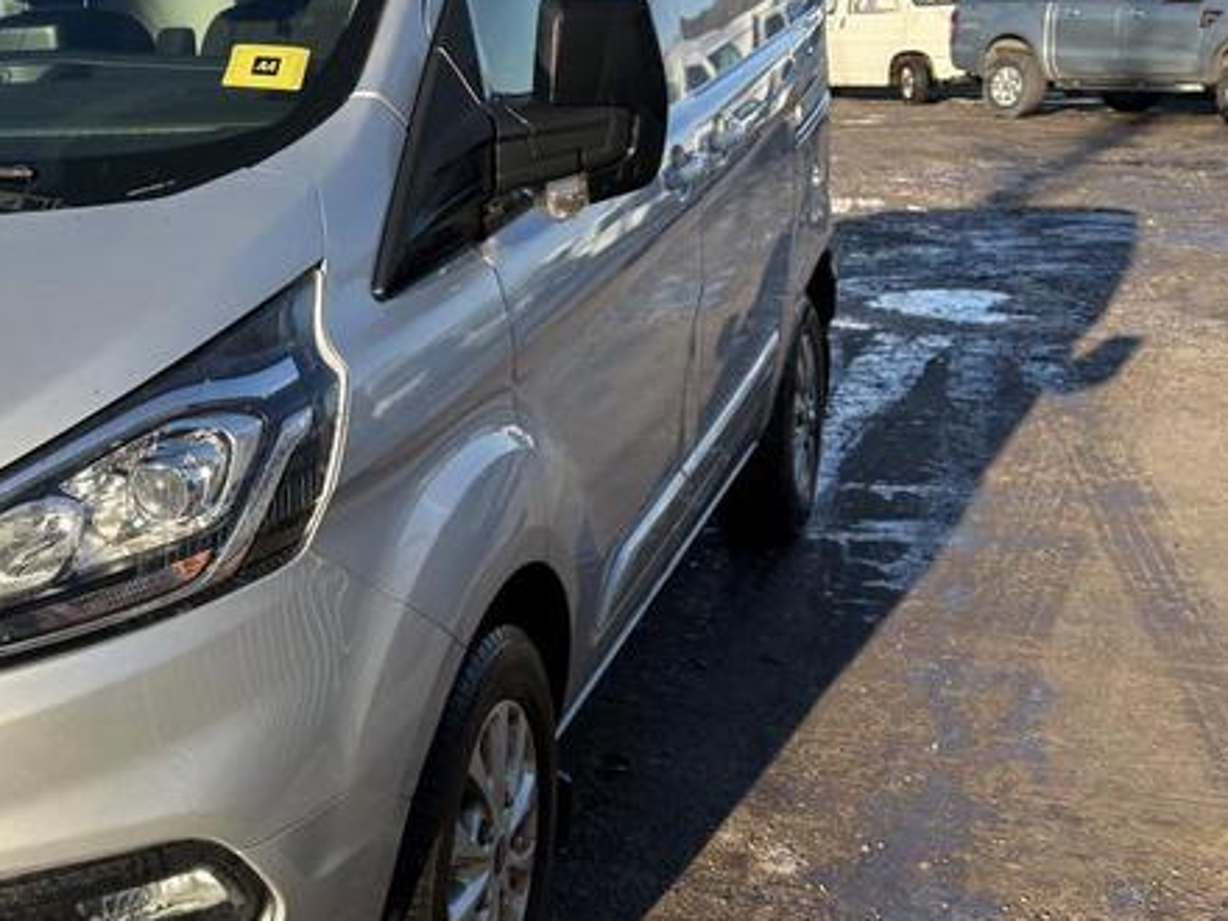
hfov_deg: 33.5
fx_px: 1880
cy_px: 413
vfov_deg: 27.5
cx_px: 36
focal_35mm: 53
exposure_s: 1/2075
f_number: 1.6
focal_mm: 5.96
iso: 50
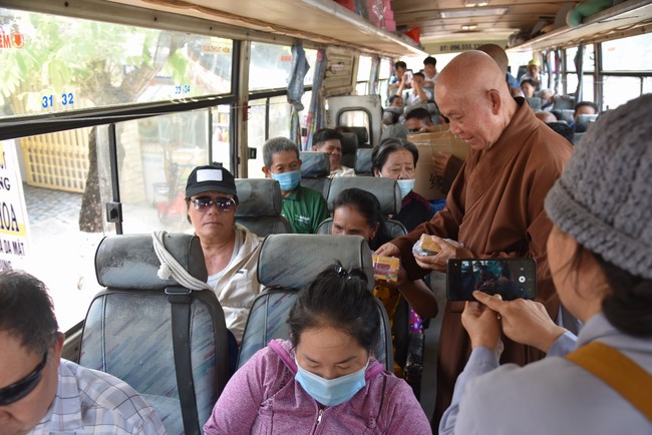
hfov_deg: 61.9
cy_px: 218
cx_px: 326
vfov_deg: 43.6
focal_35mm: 30
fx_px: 544
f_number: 4.5
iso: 400
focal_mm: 30
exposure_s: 1/80
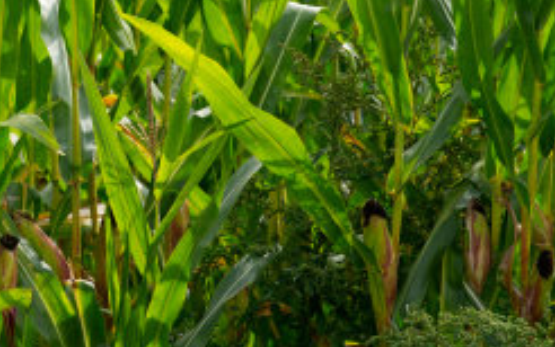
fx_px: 7324
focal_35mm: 484
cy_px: -33
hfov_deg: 4.3
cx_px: 79
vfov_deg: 2.7
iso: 100
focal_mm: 191
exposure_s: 1/250
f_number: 5
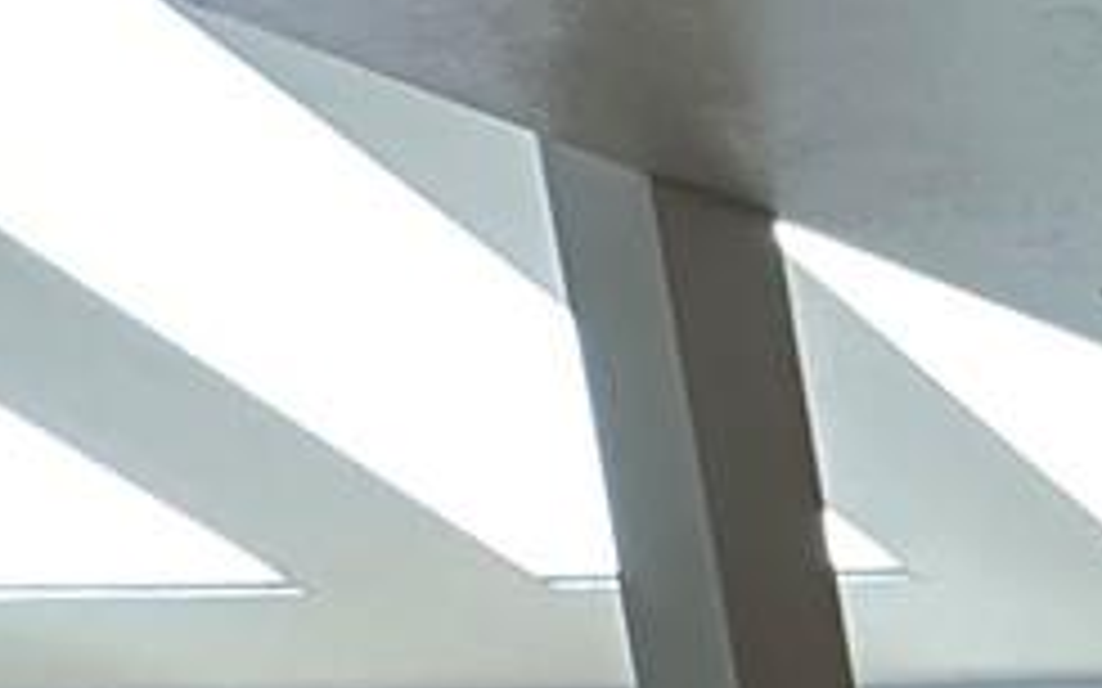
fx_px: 2913
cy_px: 1758
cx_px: 3140
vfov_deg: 10.9
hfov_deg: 12.2
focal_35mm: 97
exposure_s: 1/120
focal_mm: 2.22
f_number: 2.2
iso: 250
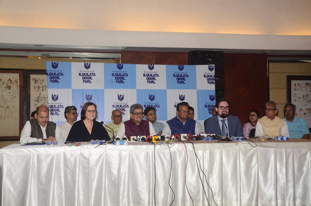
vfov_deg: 29.7
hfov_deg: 43.7
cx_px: 156
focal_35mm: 45
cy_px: 103
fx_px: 388
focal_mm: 30
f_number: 6.3
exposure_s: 1/160
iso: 800
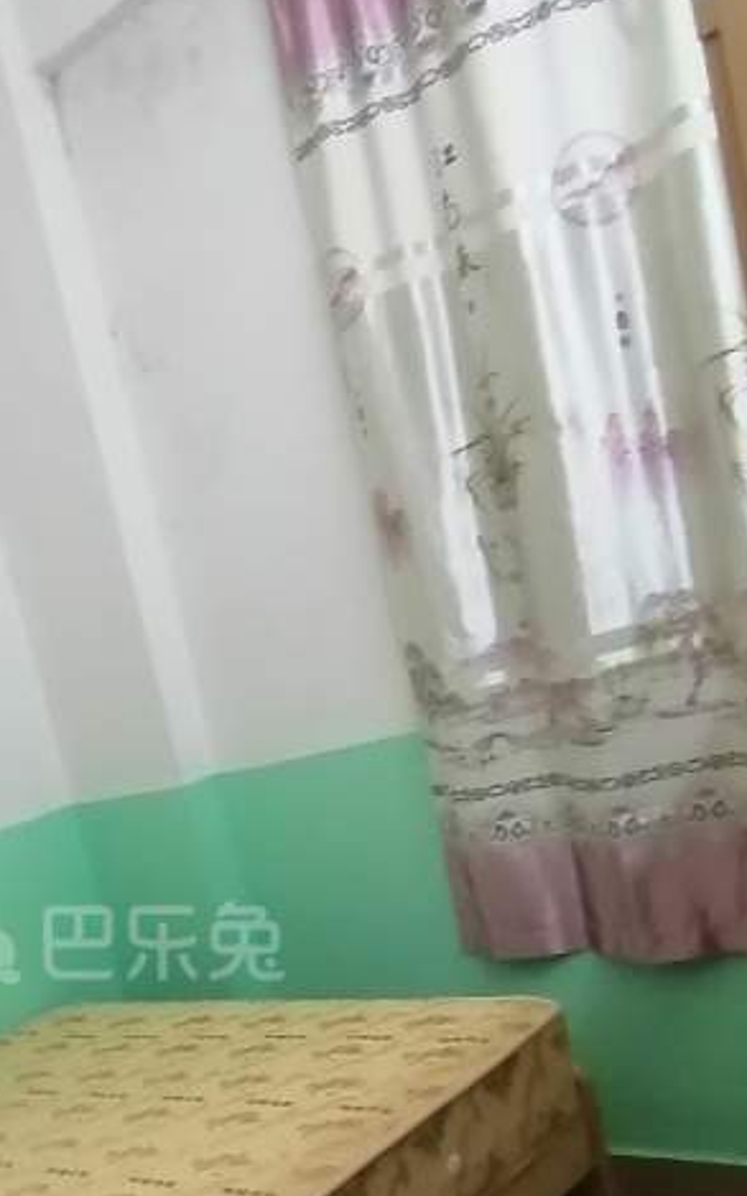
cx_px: 82
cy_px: 917
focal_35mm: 41
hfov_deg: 30.0
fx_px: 1336
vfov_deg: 46.3
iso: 320
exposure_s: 1/30
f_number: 2.4
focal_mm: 1.78
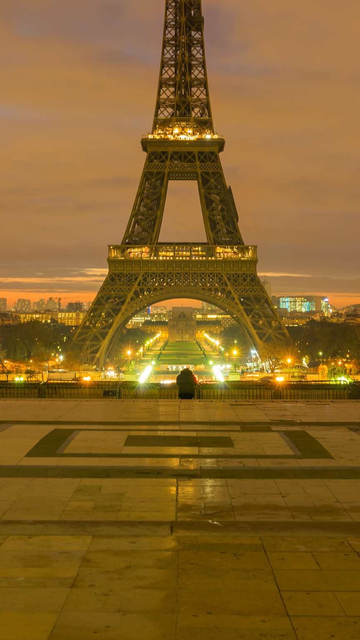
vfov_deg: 29.8
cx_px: 176
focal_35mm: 70
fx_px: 1188
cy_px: 180
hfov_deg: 17.2
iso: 100
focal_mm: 40
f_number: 8
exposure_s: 20
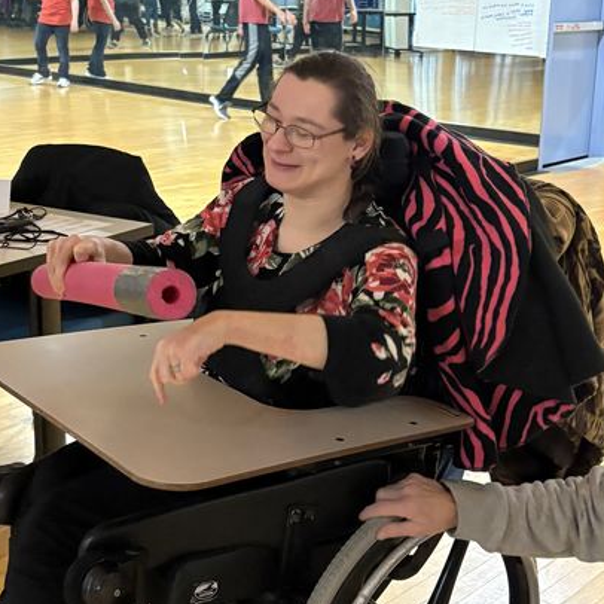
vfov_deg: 29.5
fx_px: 1145
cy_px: 277
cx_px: 295
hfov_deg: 29.6
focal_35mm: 58
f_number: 1.6
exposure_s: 1/60
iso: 500
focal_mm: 5.96
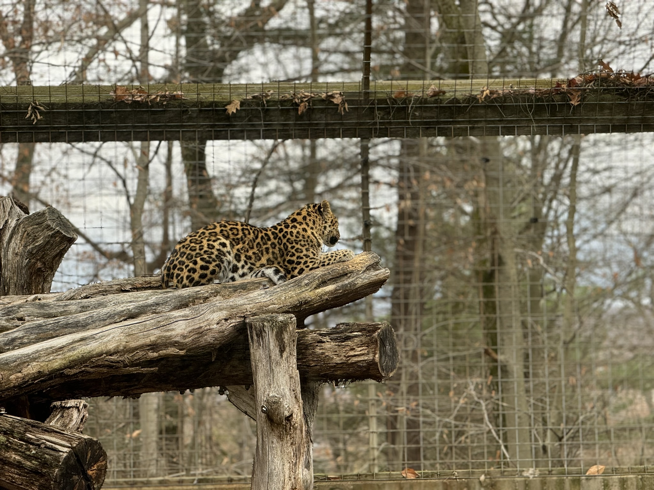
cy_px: 245
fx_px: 2267
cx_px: 327
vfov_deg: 12.3
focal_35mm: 120
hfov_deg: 16.4
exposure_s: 1/99
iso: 125
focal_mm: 15.66
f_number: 2.8
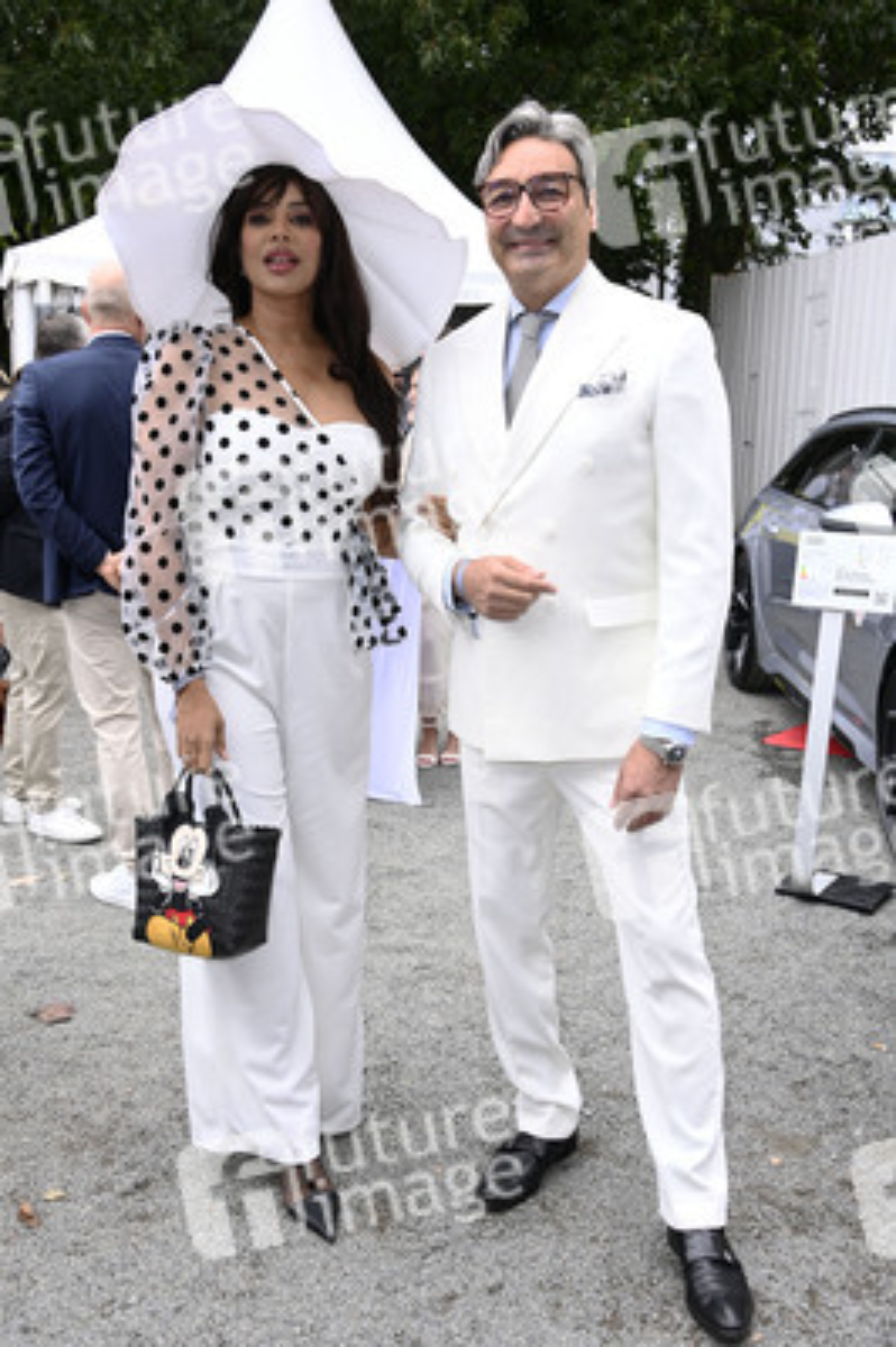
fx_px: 1346
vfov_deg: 53.2
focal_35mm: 36
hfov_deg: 36.8
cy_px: 674
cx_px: 448
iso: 400
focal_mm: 36
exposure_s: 1/200
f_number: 5.6
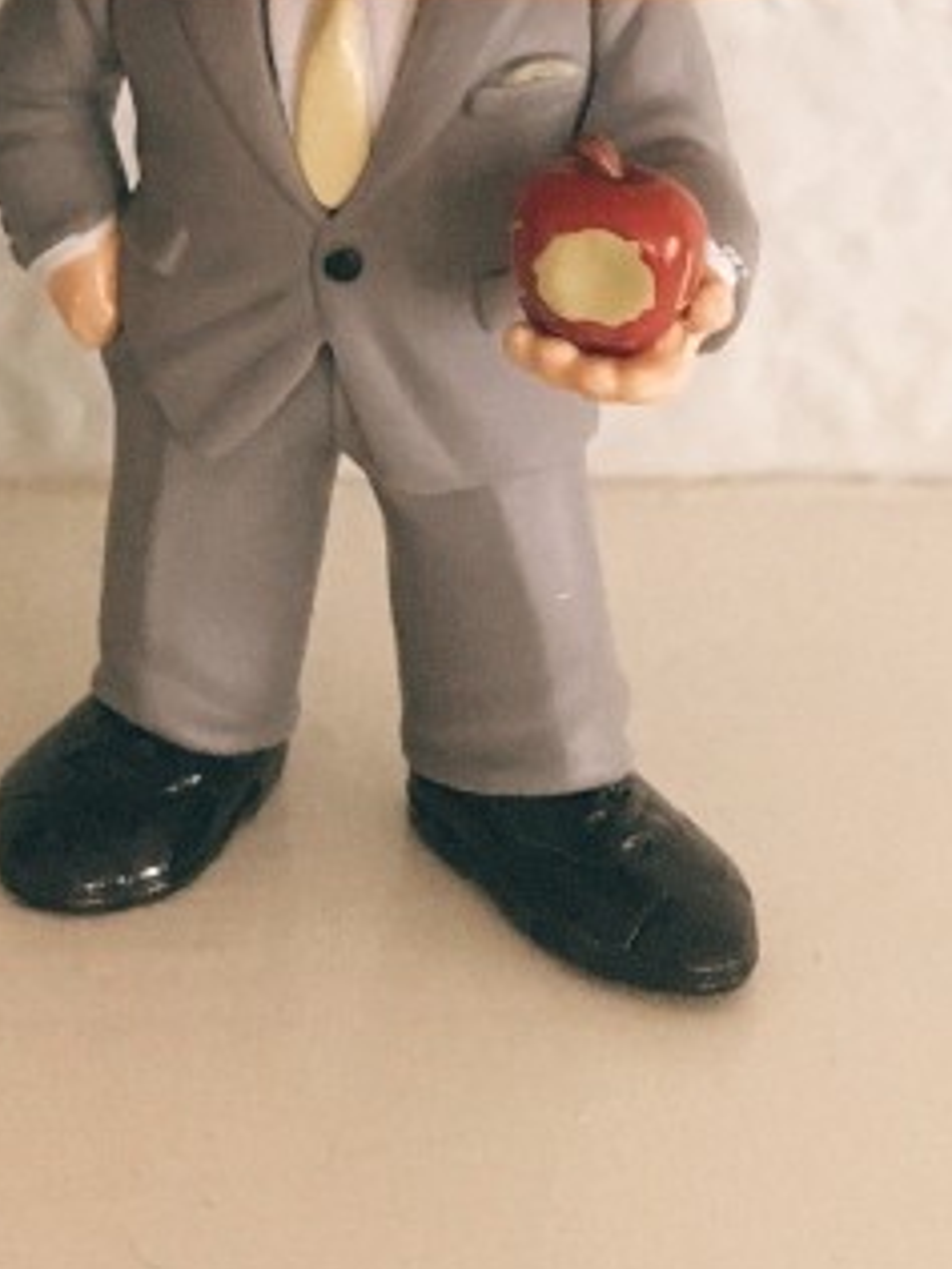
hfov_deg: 15.2
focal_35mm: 94
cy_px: -313
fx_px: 3447
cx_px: -193
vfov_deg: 19.5
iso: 250
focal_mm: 4.15
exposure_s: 1/15
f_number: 2.2
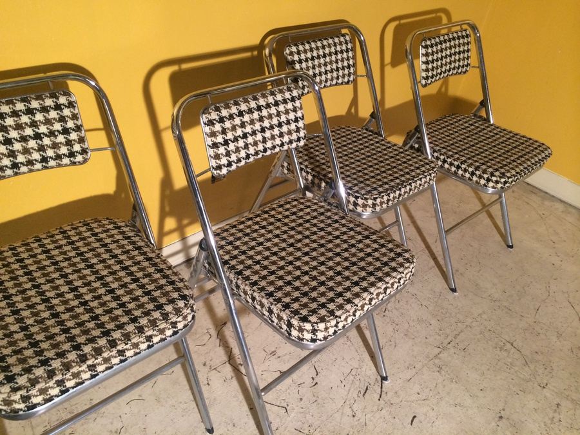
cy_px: 218
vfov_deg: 46.8
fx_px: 503
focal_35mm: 30
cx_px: 290
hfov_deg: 60.0
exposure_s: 1/30
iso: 64
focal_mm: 4.12
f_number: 2.2
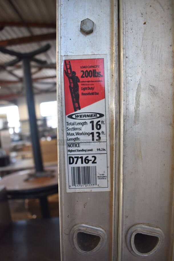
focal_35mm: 27
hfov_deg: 48.0
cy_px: 130
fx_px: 195
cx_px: 87
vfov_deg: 67.3
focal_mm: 18
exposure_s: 1/60
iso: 800
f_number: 4.5
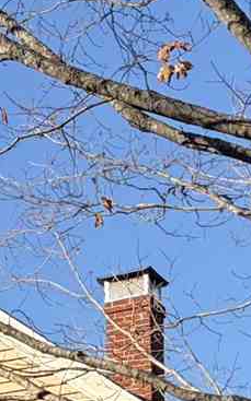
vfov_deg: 8.8
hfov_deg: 5.6
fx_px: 2531
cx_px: -176
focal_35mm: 231
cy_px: 667
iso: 50
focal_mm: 5.96
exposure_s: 1/2208
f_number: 1.6
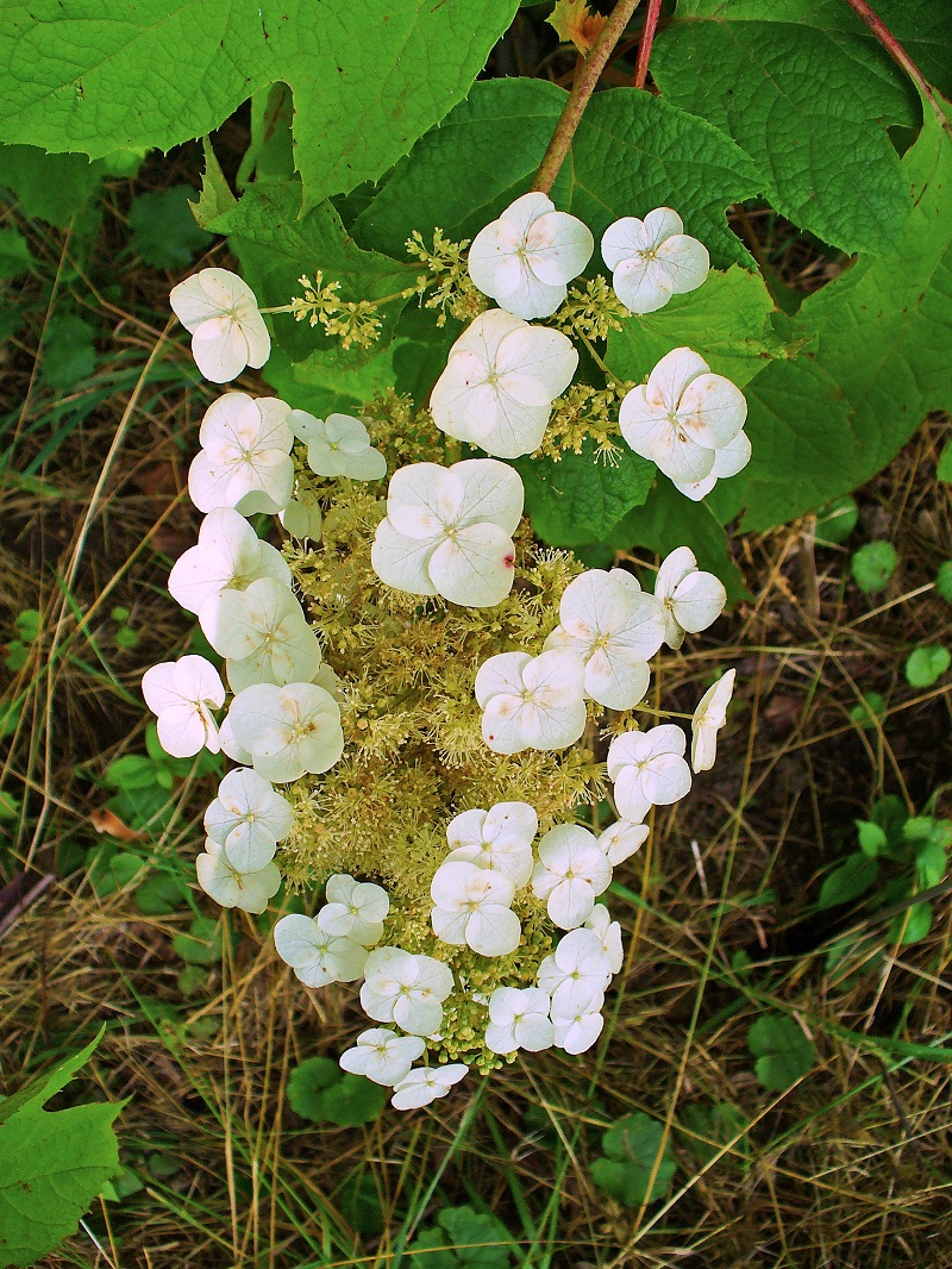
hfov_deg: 38.7
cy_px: 634
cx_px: 476
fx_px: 1356
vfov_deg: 50.1
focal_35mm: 37
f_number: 2.8
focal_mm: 6.1
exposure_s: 1/250
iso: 64
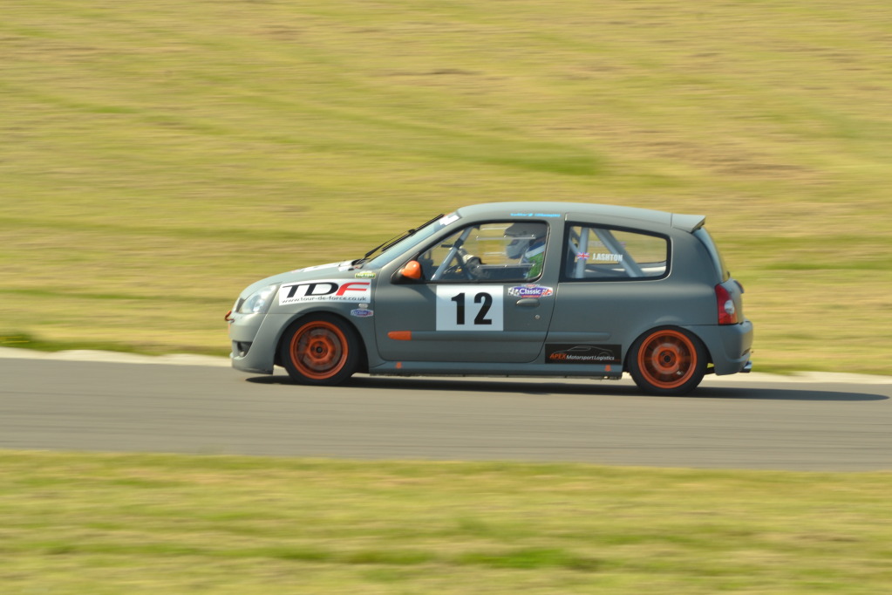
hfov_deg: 8.3
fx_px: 6132
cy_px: 298
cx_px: 446
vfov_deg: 5.6
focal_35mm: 248
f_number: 16
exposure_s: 1/100
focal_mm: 165
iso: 200
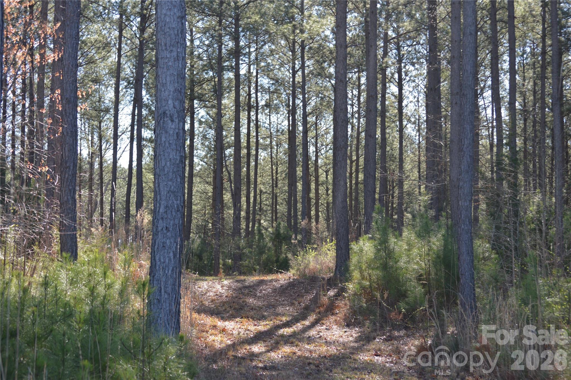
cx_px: 286
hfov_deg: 24.6
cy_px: 190
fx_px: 1307
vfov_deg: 16.5
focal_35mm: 82
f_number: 5.6
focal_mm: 55
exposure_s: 1/125
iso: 140
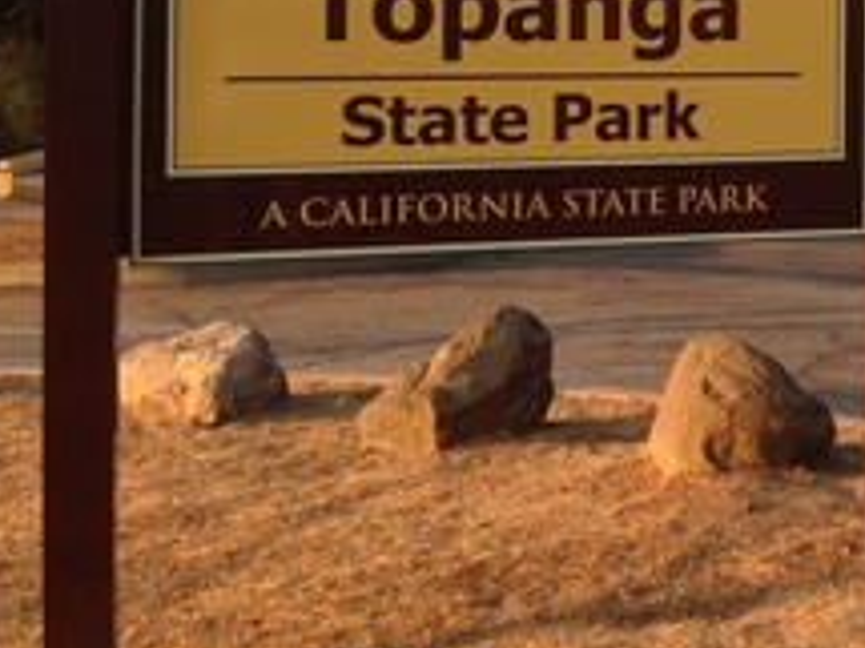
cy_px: 8
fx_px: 2048
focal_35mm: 82
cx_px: 1052
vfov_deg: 17.6
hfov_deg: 22.0
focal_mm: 4.13
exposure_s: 1/317
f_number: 2.4
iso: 50
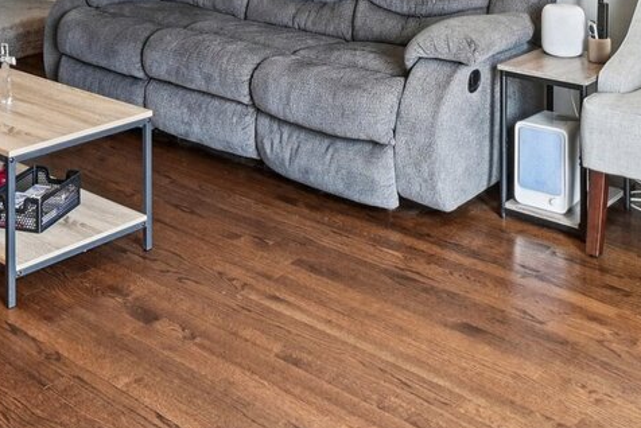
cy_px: -160
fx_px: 909
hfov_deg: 38.7
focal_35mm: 51
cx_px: 256
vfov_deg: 22.9
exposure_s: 1/15
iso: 320
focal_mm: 10
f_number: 8
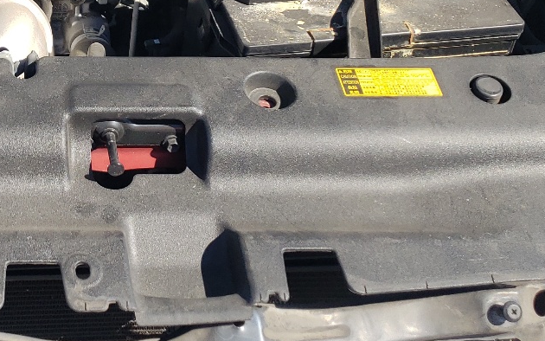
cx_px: 23
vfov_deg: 18.0
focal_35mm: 70
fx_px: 1040
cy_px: -18
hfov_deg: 27.9
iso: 50
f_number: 1.5
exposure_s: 1/1667
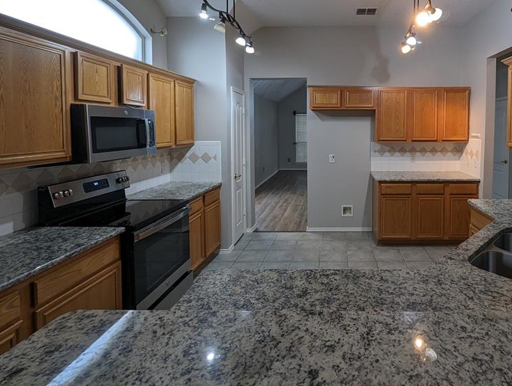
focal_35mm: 18
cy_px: 139
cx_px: 334
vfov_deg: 70.3
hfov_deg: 85.1
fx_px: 267
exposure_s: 1/24
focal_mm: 1.95
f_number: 2.2
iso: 80
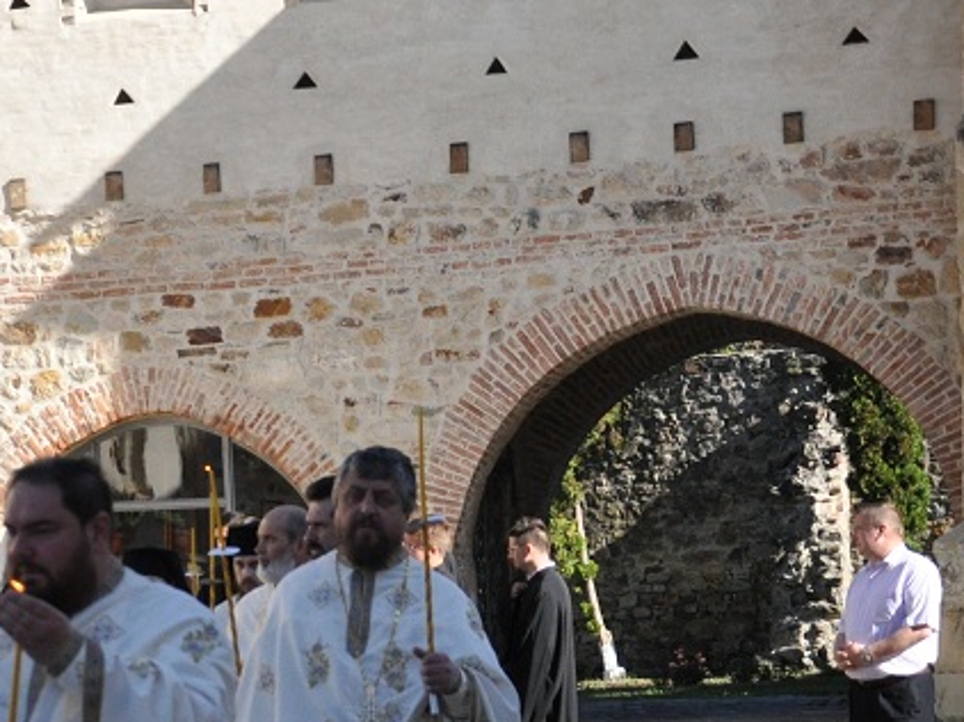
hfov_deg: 15.7
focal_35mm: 123
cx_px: -41
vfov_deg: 11.9
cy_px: 657
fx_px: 3423
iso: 800
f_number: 8
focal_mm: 30
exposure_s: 1/3200
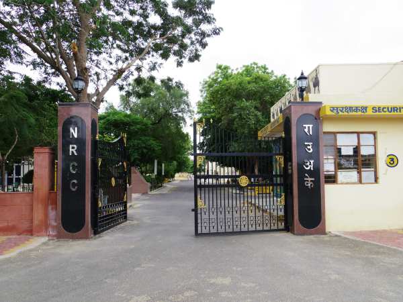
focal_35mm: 27
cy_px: 151
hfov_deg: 65.3
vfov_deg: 51.4
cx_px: 202
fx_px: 314
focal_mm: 5
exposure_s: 1/320
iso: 200
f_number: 4
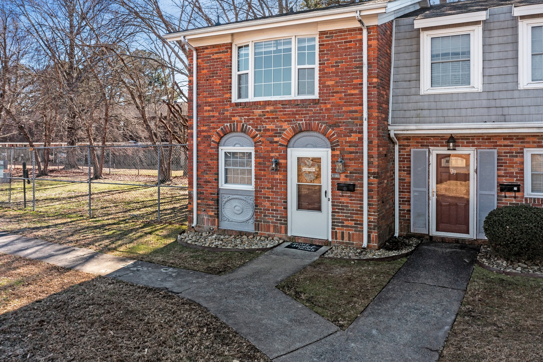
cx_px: 272
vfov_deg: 46.4
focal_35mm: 28
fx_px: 422
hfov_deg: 65.5
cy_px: 181
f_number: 5.6
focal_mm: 10.26
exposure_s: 1/400
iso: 100
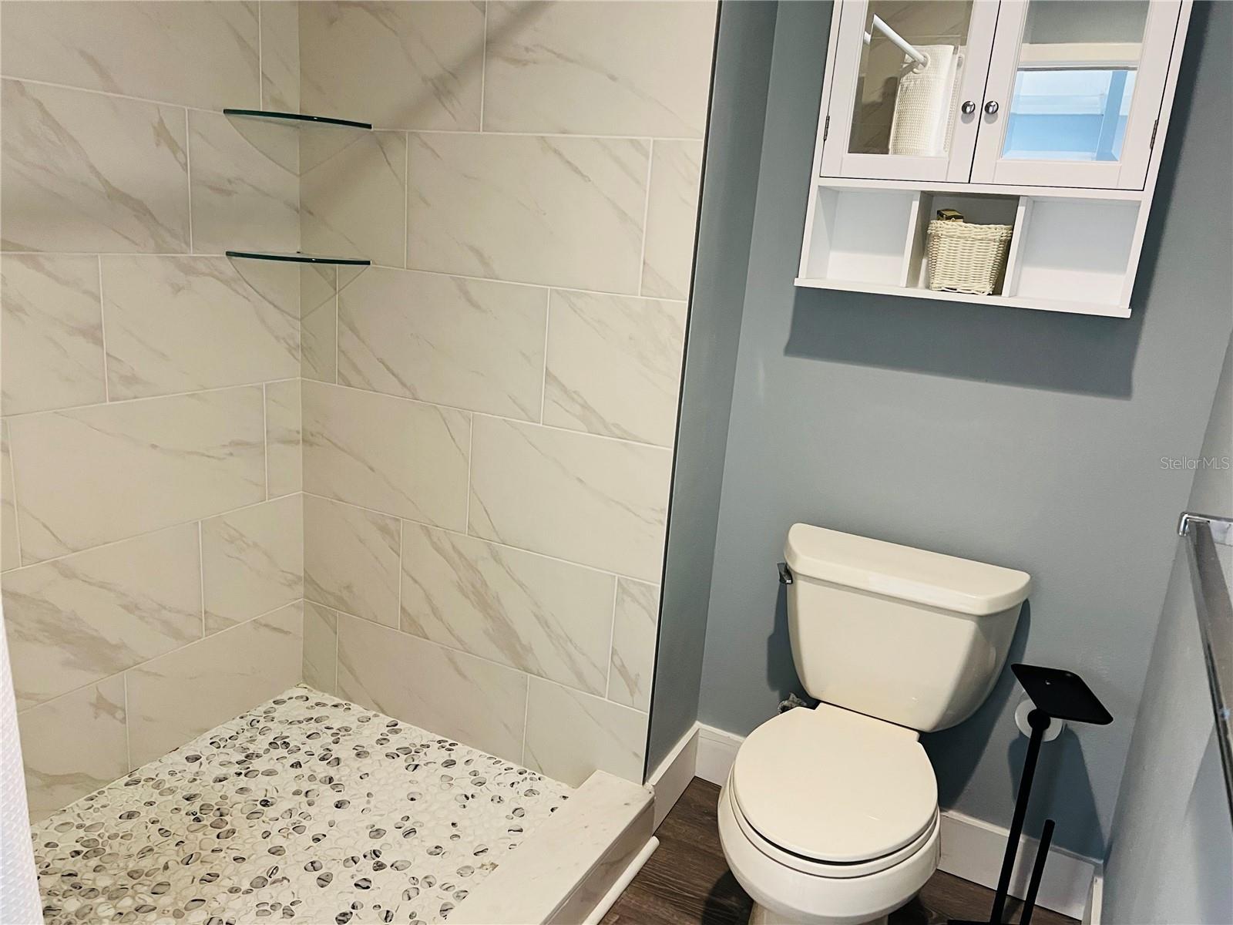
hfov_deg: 67.3
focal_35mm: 26
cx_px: 616
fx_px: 926
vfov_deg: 53.1
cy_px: 462
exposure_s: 1/60
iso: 400
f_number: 1.5
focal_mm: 5.7
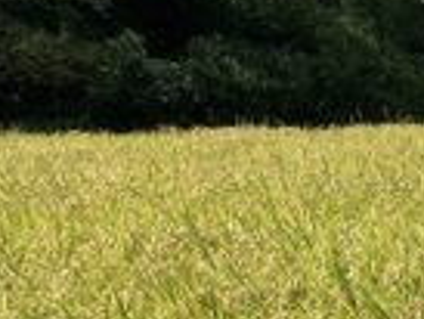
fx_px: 1201
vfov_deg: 15.0
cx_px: 613
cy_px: 65
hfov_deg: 18.1
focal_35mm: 98
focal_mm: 3.99
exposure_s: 1/1548
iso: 20
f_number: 1.8
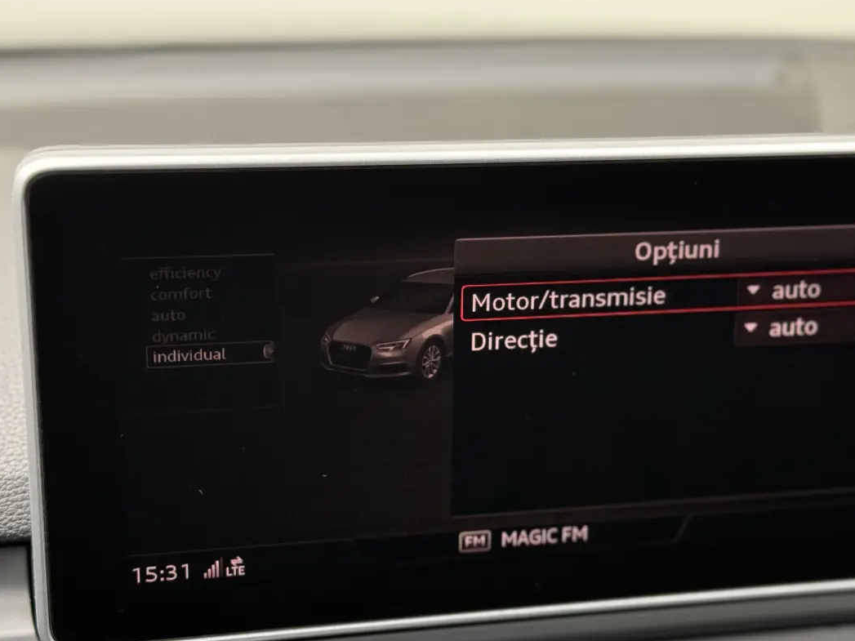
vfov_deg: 22.2
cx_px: 494
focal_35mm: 66
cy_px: 351
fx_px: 1630
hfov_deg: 29.3
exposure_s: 1/193
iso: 200
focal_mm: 6.76
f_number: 1.78
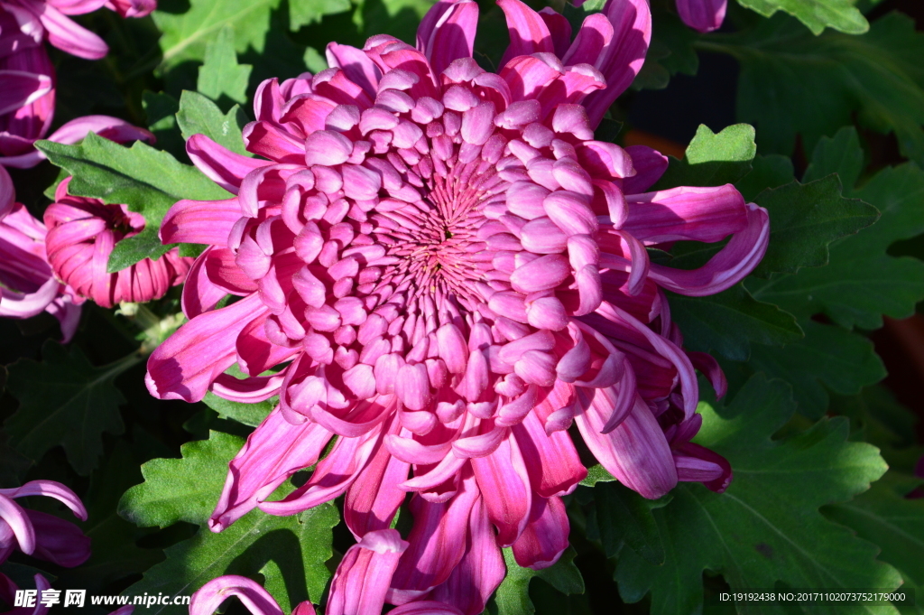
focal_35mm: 183
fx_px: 4693
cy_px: 308
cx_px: 462
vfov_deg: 7.5
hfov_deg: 11.2
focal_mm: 122
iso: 450
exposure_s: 1/250
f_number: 13
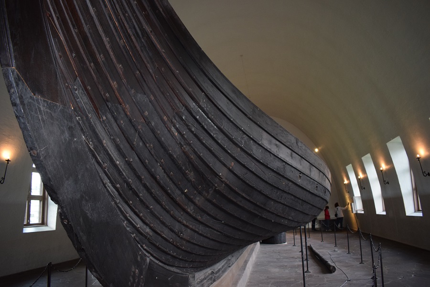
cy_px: 144
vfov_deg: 47.9
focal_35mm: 27
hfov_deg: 67.4
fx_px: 322
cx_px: 215
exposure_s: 1/60
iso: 1100
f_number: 3.5
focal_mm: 18
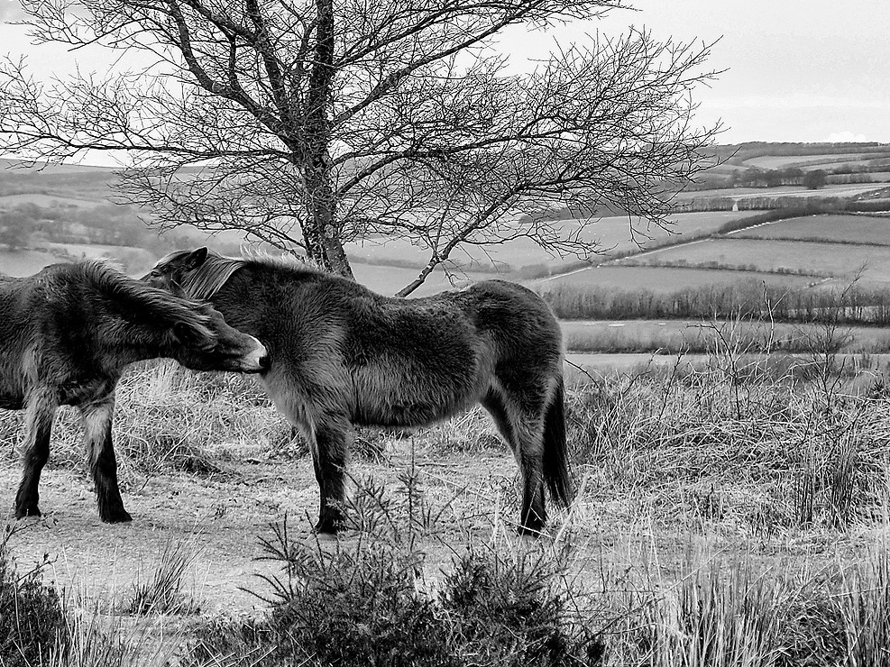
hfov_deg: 10.2
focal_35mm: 194
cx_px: 673
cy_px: -18
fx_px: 4987
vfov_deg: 7.6
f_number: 4
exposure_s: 1/600
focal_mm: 55
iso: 200
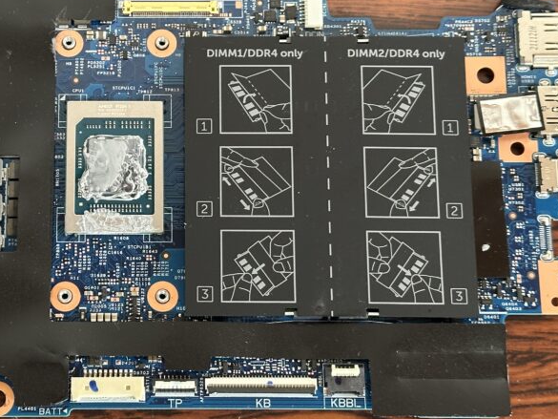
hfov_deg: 23.1
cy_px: 199
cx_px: 151
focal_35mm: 84
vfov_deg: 17.6
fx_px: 1354
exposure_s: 1/33
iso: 250
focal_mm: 6.86
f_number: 1.78
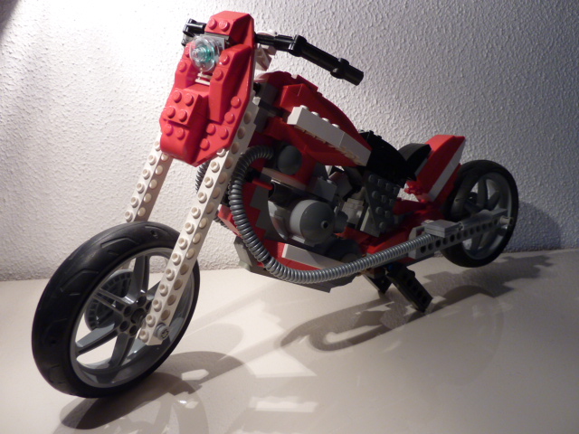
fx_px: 418
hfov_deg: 69.4
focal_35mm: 25
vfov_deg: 54.9
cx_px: 290
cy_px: 217
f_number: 3.3
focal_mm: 4.1
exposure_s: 1/30
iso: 160
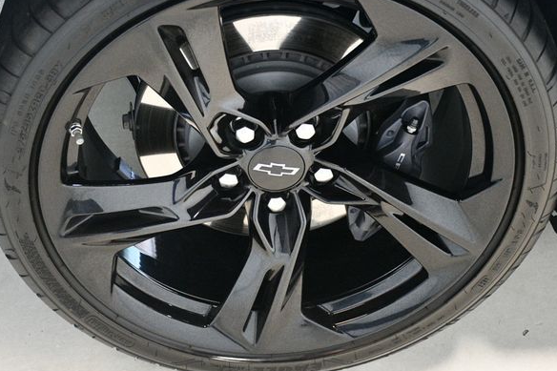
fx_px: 1067
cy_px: 176
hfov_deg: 29.2
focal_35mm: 69
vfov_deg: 19.7
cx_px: 271
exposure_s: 1/60
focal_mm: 42
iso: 5000
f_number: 4.5
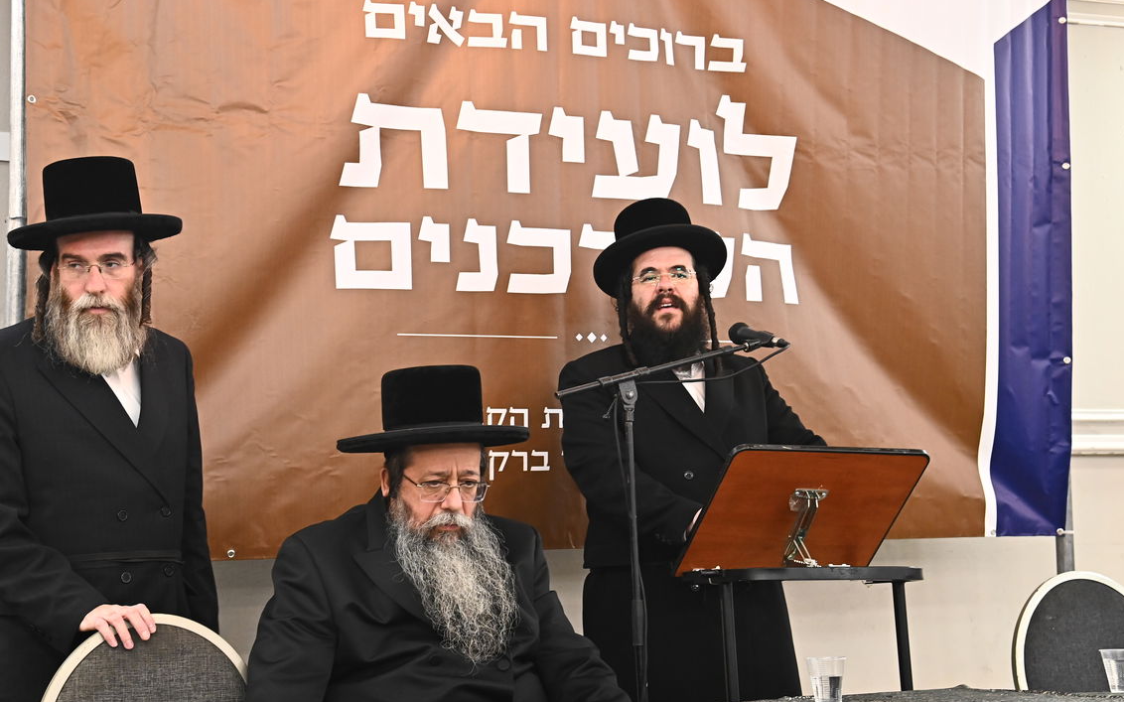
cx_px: 520
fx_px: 1929
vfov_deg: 20.6
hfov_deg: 32.5
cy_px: 325
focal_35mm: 63
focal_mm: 50
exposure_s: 1/100
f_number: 5.6
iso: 2500
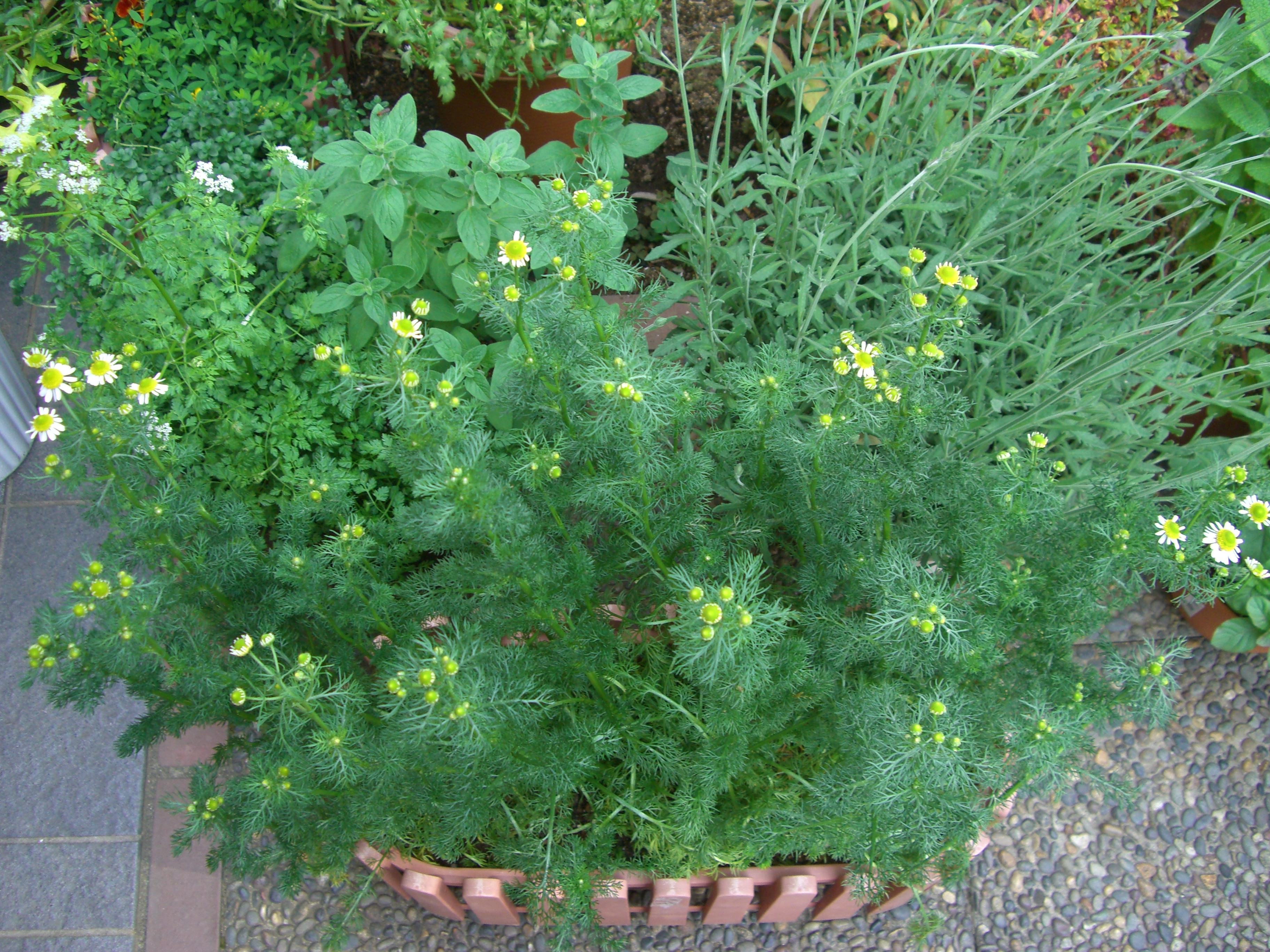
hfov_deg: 49.0
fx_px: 1394
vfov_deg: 37.7
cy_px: 476
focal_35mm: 38
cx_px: 635
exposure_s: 1/100
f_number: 2.8
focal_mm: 7.9
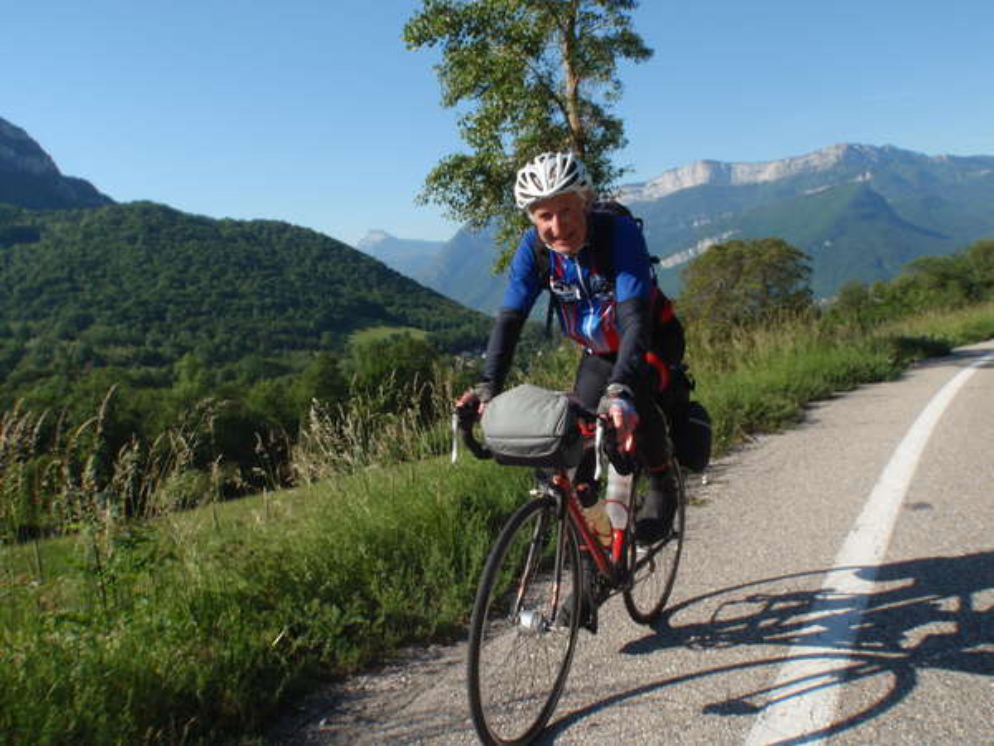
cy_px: 373
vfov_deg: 49.7
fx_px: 804
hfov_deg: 63.4
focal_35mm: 28
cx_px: 497
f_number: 4
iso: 64
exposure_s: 1/400
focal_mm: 5
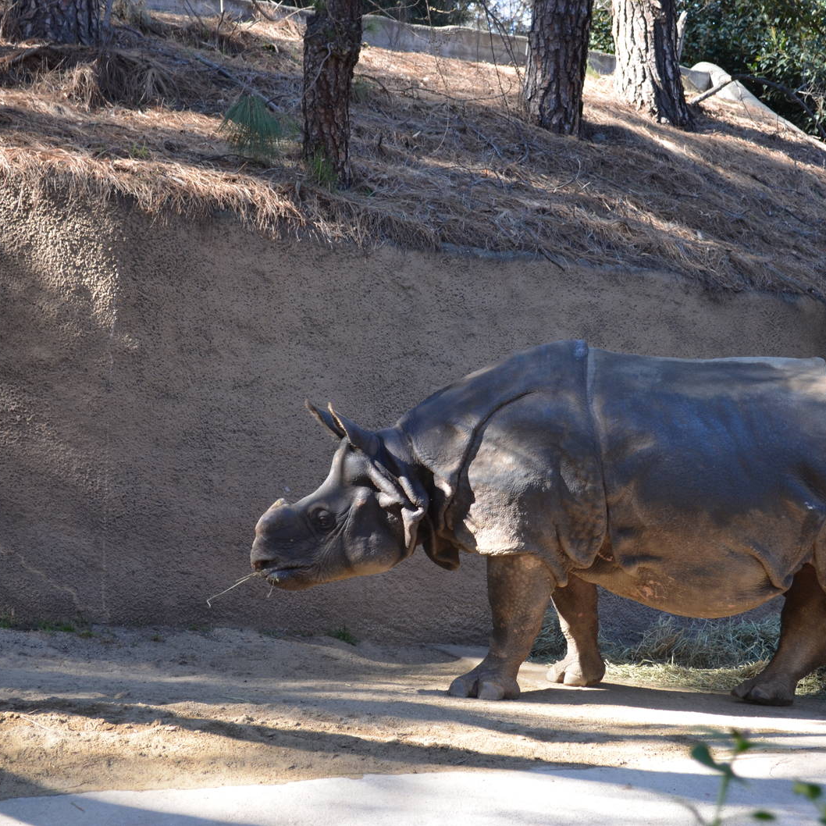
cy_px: 413
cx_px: 525
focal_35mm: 77
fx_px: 2079
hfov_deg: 22.4
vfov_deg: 22.5
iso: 280
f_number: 5.6
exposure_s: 1/125
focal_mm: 40
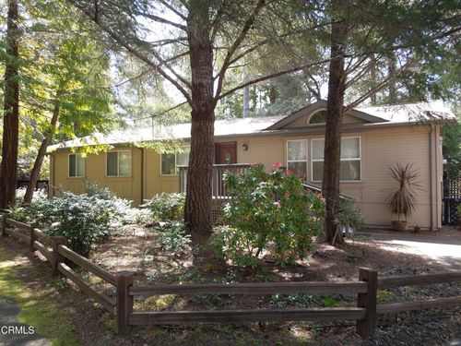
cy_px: 173
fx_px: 333
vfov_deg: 54.9
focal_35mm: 25
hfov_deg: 69.4
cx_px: 230
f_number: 3.3
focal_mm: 4.5
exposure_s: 1/80
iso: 100
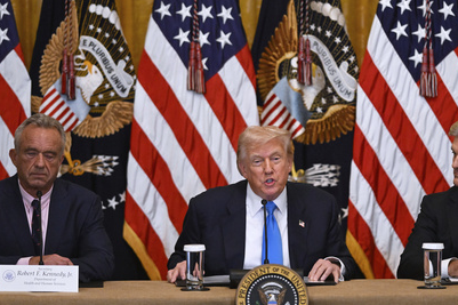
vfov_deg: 3.6
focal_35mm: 383
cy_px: 175
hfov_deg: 5.4
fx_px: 4870
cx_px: 271
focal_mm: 300
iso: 5000
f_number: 2.8
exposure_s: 1/320
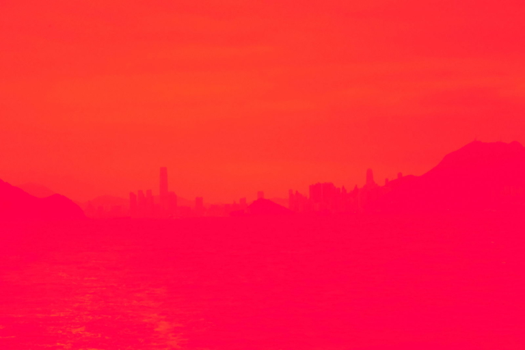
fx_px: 1196
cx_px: 262
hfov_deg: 24.8
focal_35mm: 82
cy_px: 175
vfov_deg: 16.7
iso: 8000
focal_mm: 54.5
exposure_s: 1/125
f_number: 8
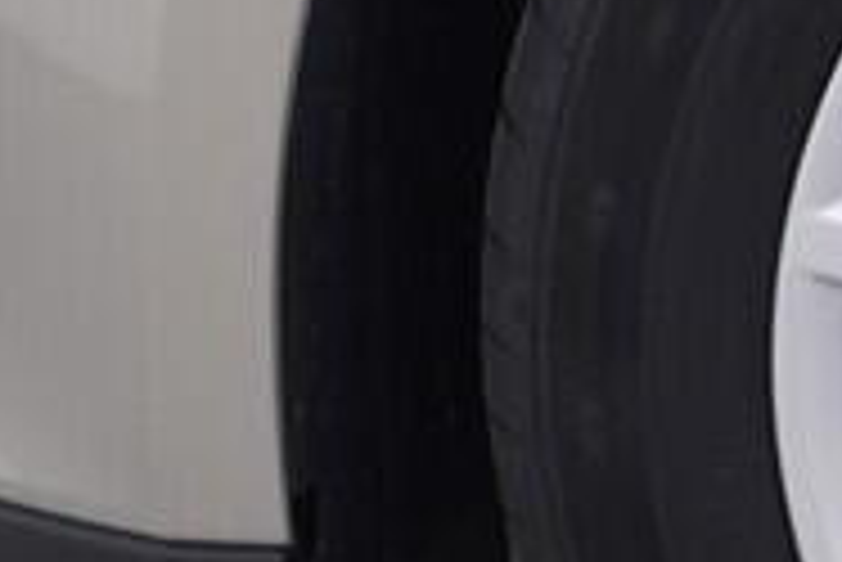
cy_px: 348
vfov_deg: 7.0
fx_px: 4611
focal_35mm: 197
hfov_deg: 9.8
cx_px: 1571
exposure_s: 1/60
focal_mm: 24
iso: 125
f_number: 4
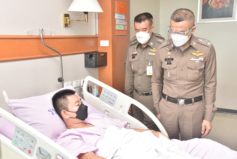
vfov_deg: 35.1
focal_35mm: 38
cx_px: 118
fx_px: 250
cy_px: 80
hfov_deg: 50.7
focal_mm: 38
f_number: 7.1
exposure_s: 1/80
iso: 800
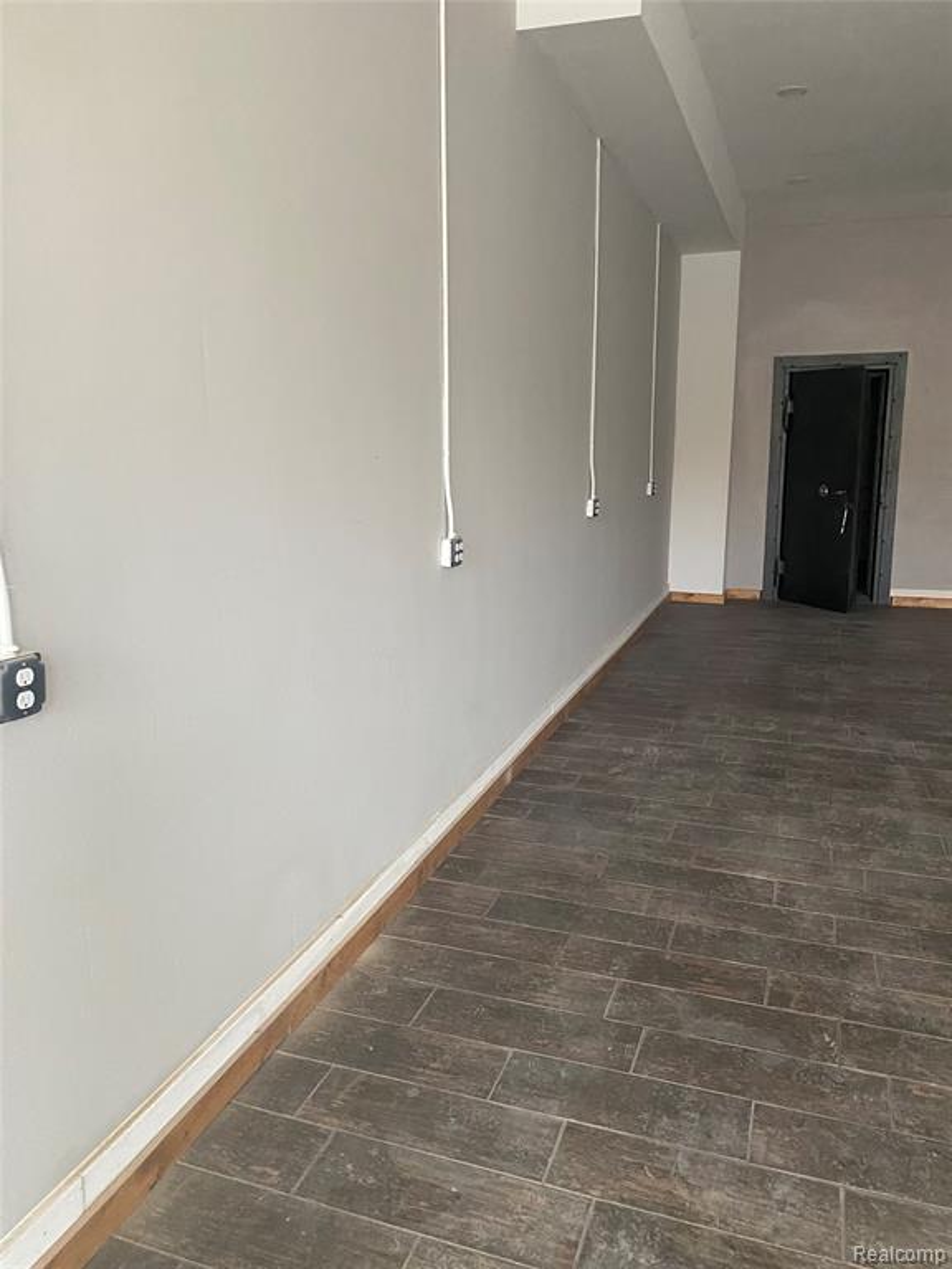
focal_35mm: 26
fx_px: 953
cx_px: 476
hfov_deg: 53.1
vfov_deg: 67.3
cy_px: 634
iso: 400
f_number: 1.8
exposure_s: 1/60
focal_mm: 4.25
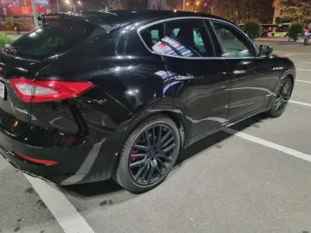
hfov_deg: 67.3
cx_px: 156
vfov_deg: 53.1
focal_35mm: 26
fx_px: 234
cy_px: 116
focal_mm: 5.4
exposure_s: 1/25
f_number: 1.8
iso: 1000
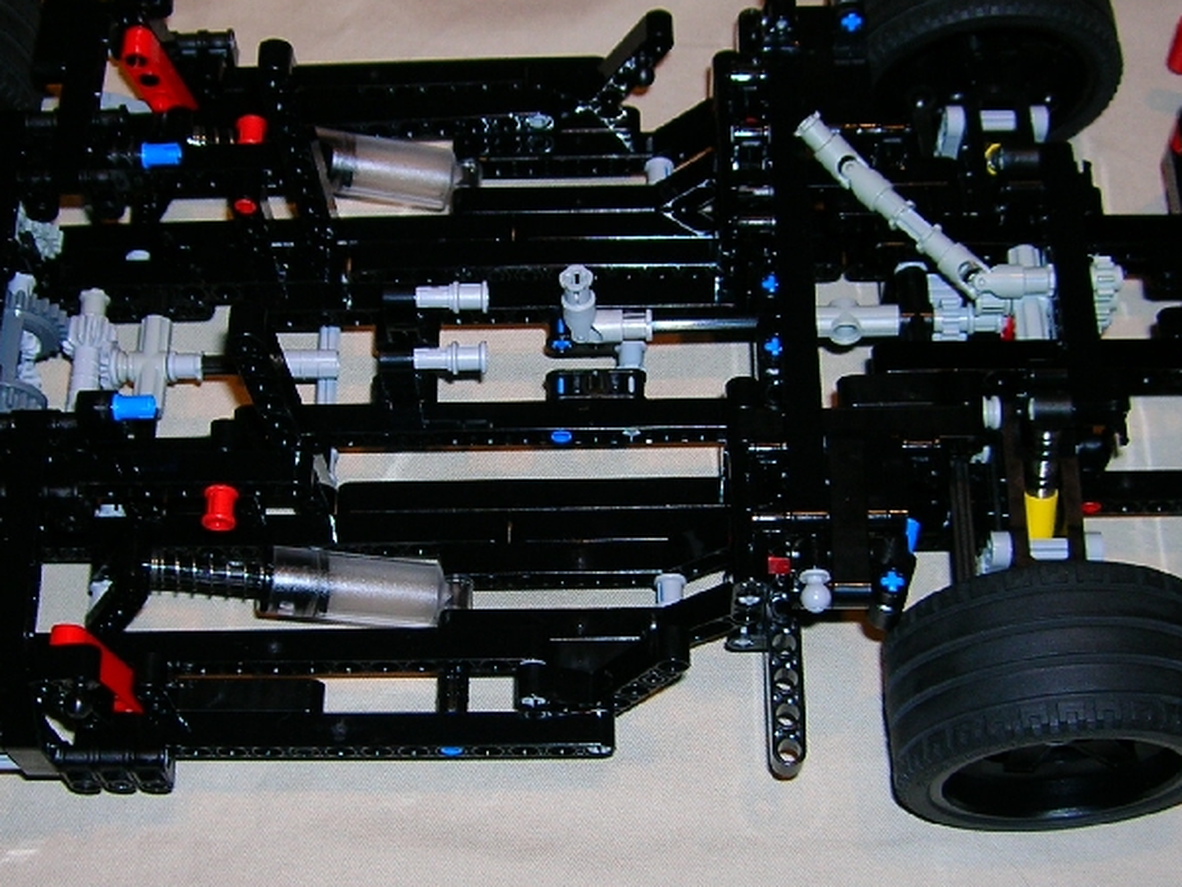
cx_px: 554
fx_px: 1980
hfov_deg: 33.2
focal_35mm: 58
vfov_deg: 25.2
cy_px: 463
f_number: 2.9
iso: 50
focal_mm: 5.7
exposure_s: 1/60.1
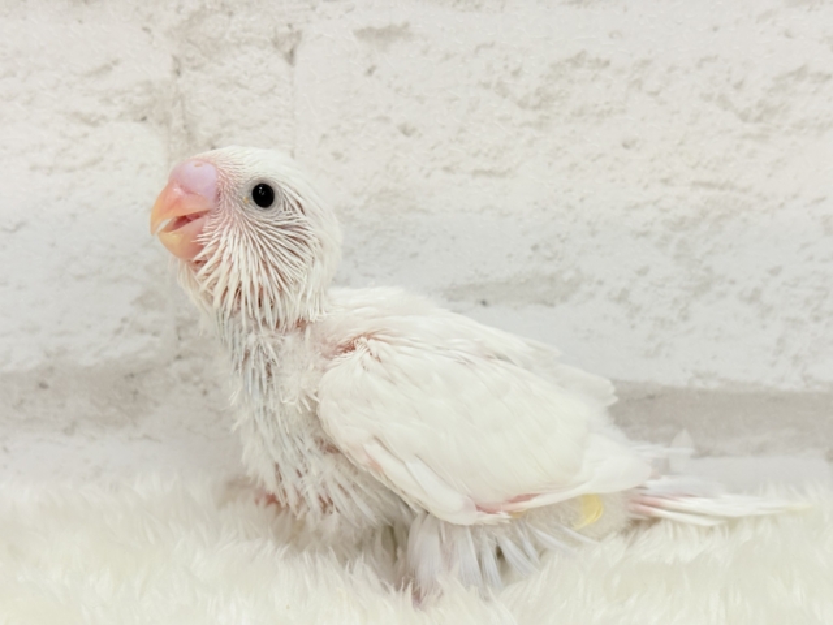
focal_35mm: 52
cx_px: 416
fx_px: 1251
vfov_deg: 28.0
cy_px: 312
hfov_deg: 36.8
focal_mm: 5.96
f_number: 1.6
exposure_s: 1/100
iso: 80
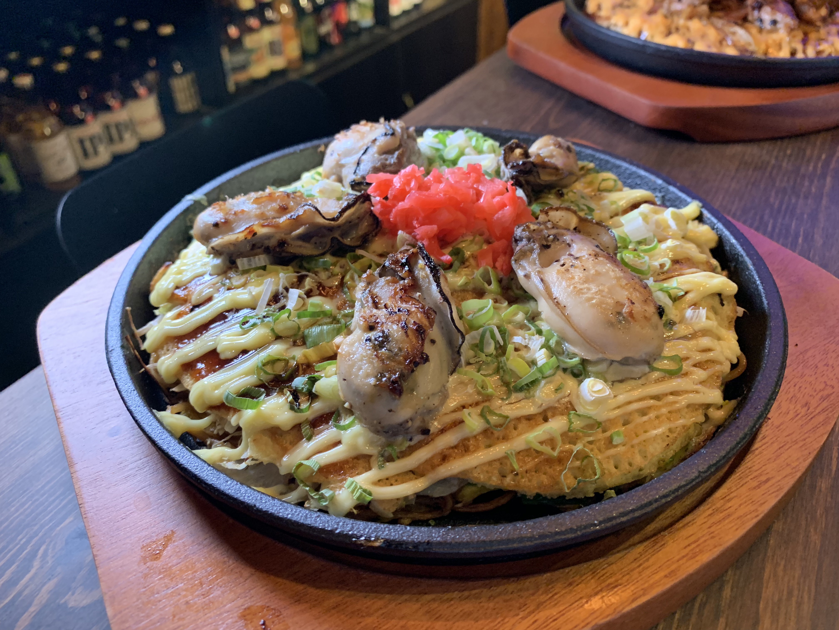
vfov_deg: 53.1
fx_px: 630
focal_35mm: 26
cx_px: 420
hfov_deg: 67.3
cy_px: 315
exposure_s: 1/40
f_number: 1.8
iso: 320
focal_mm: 4.25
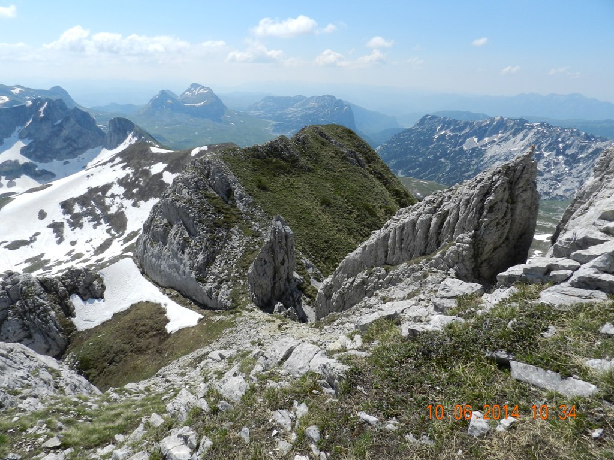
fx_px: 408
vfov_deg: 58.9
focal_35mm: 23
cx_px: 307
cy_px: 230
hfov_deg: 73.9
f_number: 5
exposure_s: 1/800
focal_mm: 4
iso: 160
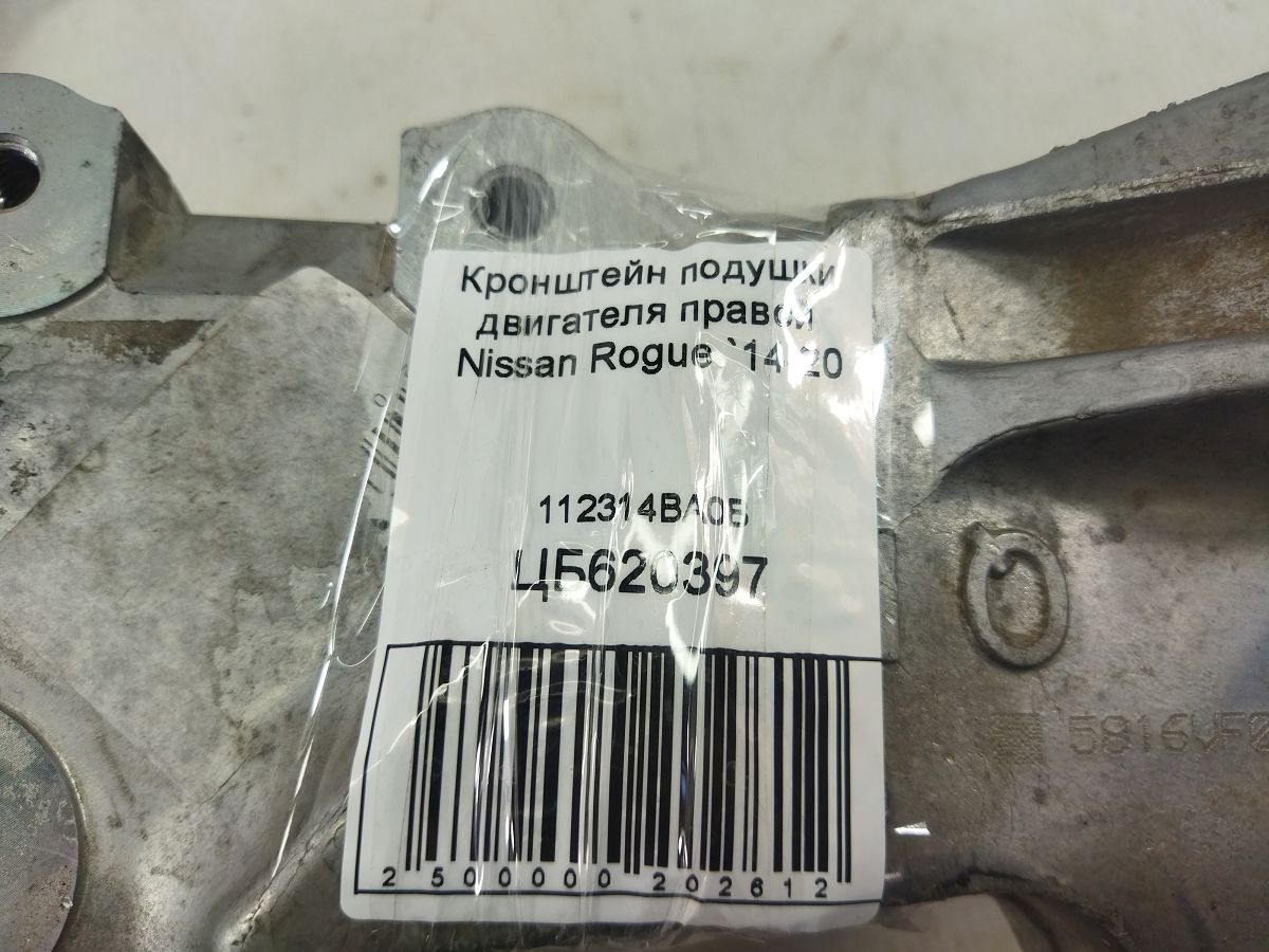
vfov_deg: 51.4
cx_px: 634
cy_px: 476
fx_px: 990
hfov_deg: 65.3
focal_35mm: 27
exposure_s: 1/196
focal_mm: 4.71
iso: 100
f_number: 1.79
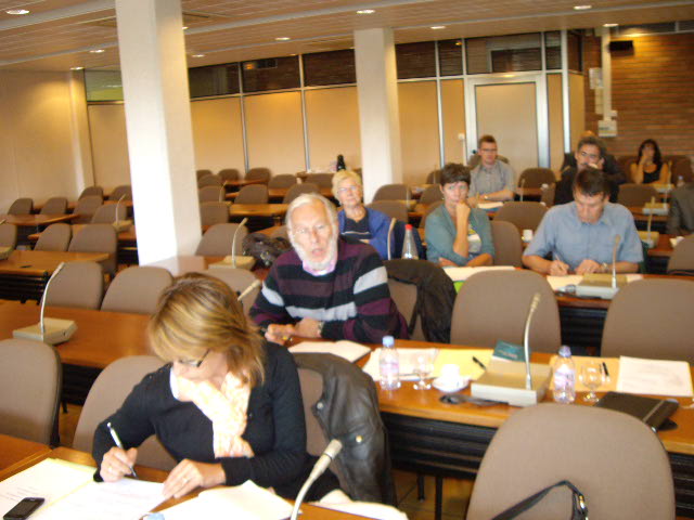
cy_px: 260
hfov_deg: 49.0
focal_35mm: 38
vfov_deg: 37.7
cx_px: 347
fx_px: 762
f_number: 2.7
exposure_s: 1/40
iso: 200
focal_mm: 6.2
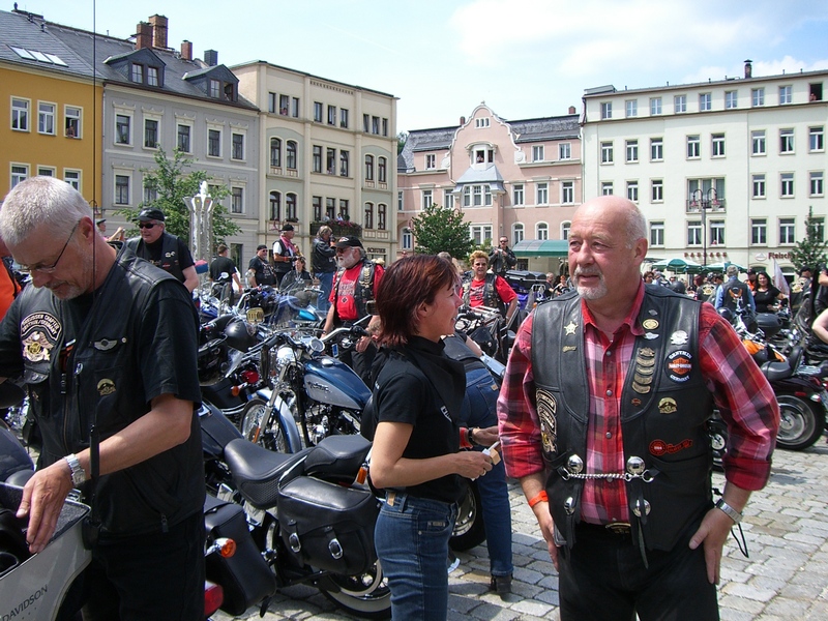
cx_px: 414
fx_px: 909
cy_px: 310
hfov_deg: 49.0
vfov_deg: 37.7
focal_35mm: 38
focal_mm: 6.2
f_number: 4.3
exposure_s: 1/400
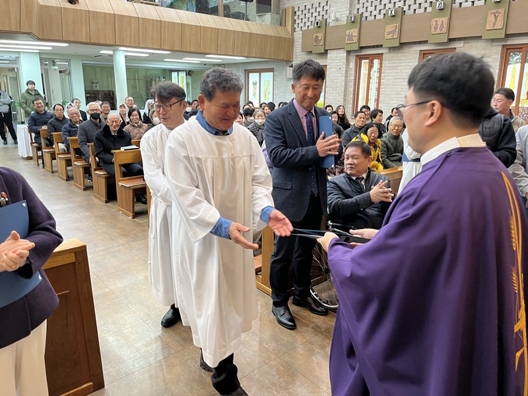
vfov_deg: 53.1
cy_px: 198
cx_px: 264
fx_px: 397
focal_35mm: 26
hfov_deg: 67.3
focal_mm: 5.1
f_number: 1.6
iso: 125
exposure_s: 1/60
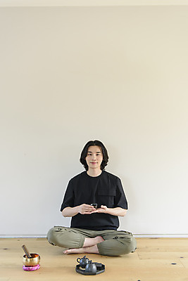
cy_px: 140
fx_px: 329
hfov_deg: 31.9
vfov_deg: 46.4
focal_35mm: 42
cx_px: 94
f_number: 3.5
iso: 800
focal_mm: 42
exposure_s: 1/200
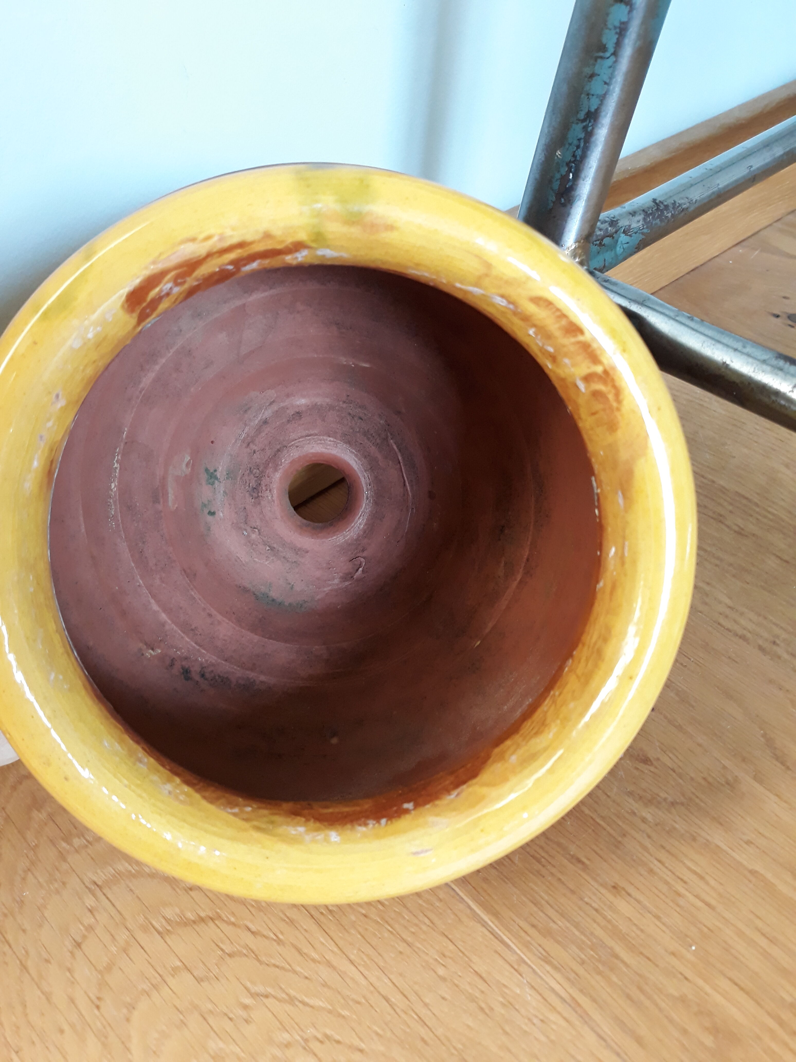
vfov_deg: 65.3
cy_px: 531
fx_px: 828
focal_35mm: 27
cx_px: 398
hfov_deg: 51.4
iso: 200
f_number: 1.7
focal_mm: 3.71
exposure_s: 1/25
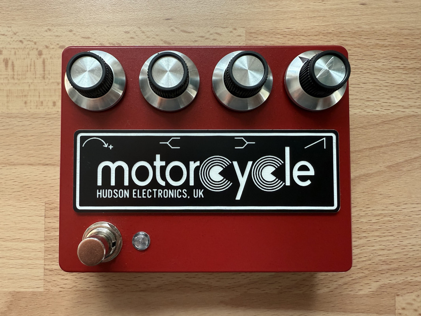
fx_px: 292
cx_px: 210
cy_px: 158
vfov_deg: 56.8
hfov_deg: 71.6
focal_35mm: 24
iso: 200
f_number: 2.2
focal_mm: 2.22
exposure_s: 1/99
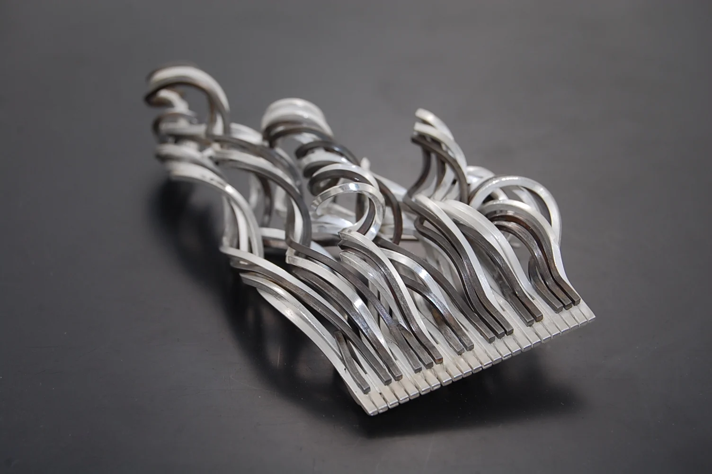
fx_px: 1541
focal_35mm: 78
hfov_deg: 26.0
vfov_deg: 17.5
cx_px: 356
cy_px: 237
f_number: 9
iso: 200
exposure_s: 1/60
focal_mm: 52
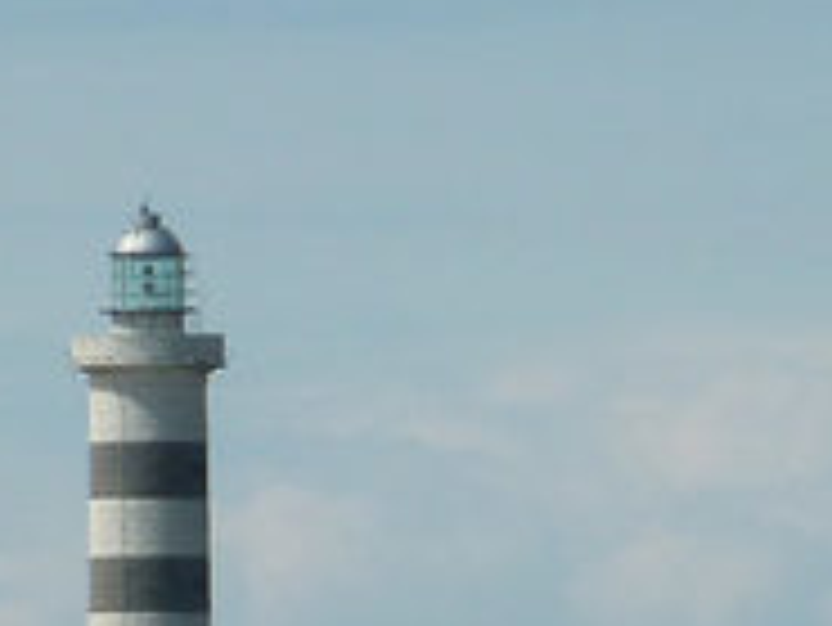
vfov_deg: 1.5
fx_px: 23377
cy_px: 1000
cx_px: -4
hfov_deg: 2.0
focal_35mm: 972
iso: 80
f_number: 5.6
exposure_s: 1/800
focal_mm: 49.2
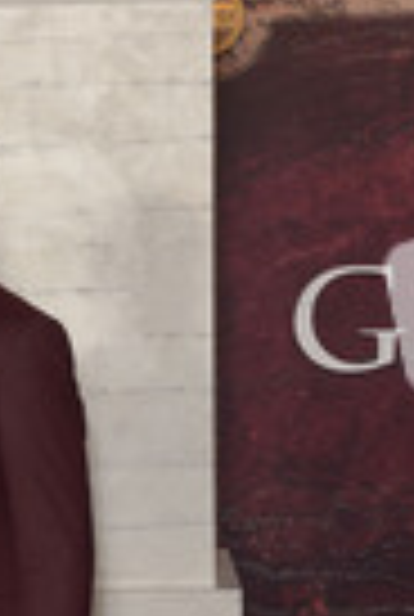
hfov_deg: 10.5
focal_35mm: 128
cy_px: 513
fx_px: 2197
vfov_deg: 15.8
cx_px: -151
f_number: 5.6
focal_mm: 44
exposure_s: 1/250
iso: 1000
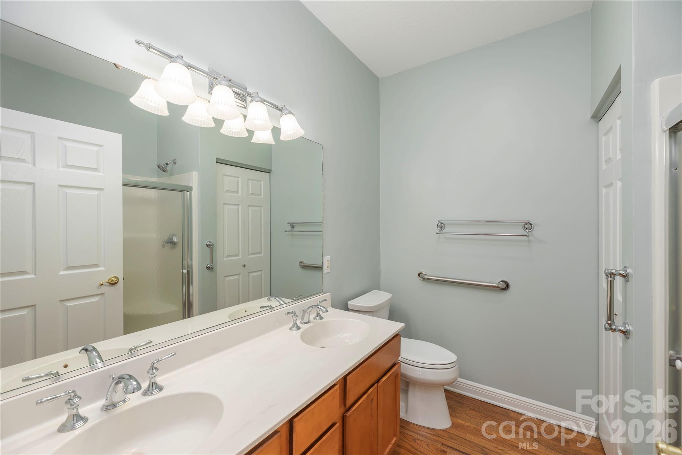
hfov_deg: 104.2
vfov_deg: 81.2
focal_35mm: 14
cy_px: 228
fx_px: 265
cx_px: 341
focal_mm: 14
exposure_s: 1/20
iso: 160
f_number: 7.1
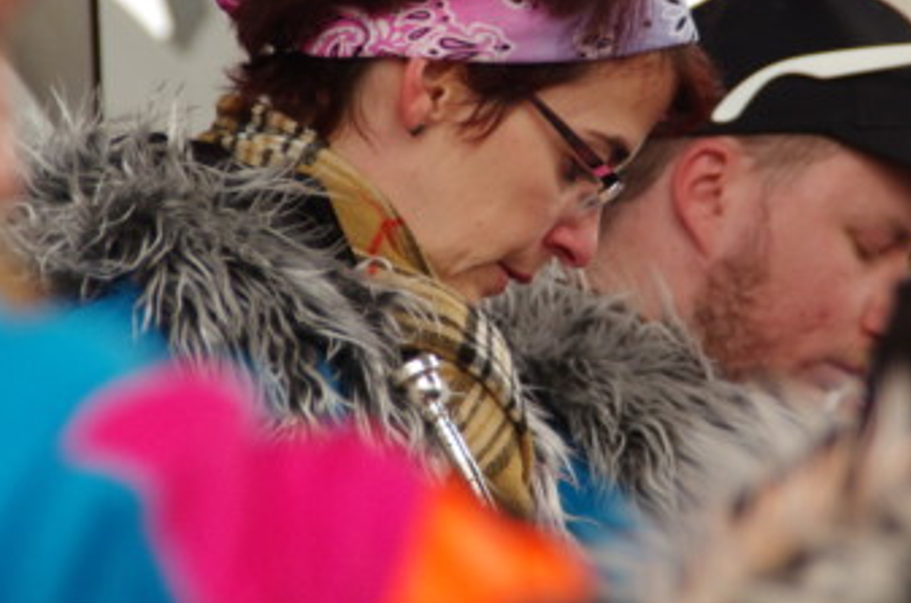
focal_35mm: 445
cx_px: 495
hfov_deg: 4.6
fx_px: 11234
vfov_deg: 3.1
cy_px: 158
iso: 1600
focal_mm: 200
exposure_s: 1/250
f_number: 6.3
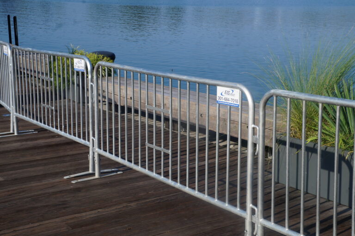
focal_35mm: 58
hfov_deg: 34.2
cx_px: 178
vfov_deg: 23.2
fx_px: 576
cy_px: 118
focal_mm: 39
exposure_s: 1/100
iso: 100
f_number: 16
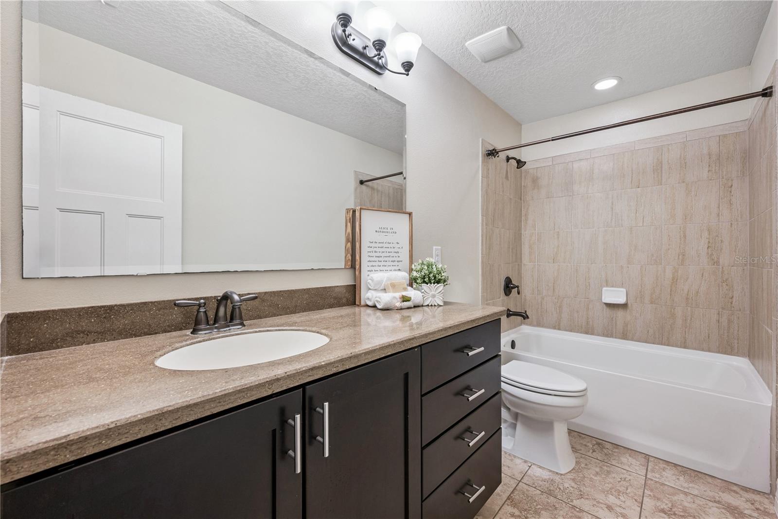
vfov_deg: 77.3
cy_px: 260
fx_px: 324
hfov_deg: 100.4
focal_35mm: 15
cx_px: 389
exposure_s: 1/13
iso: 200
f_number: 9
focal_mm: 15
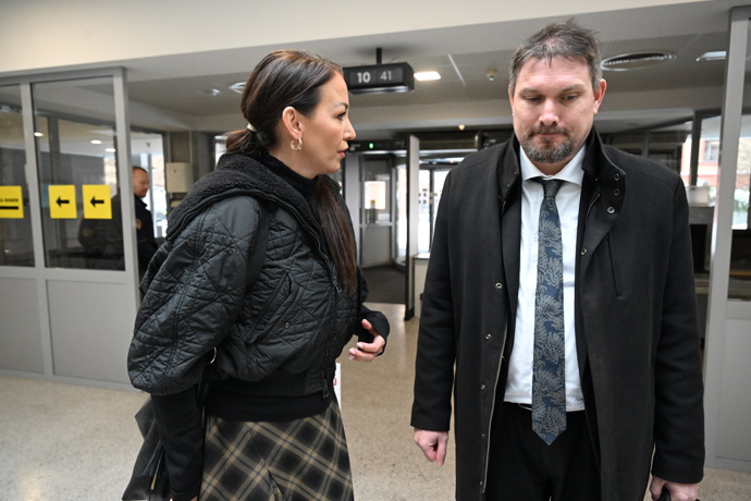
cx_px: 376
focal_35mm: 24
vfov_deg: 53.1
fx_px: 501
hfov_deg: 73.7
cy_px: 250
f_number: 4.5
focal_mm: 24
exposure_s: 1/640
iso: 6400
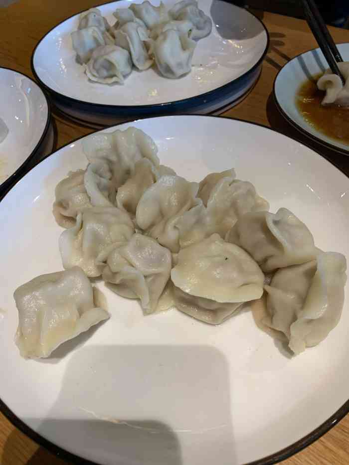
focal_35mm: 26
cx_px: 174
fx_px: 349
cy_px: 232
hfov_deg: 53.1
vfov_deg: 67.3
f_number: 1.8
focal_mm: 4.25
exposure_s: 1/50
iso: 64
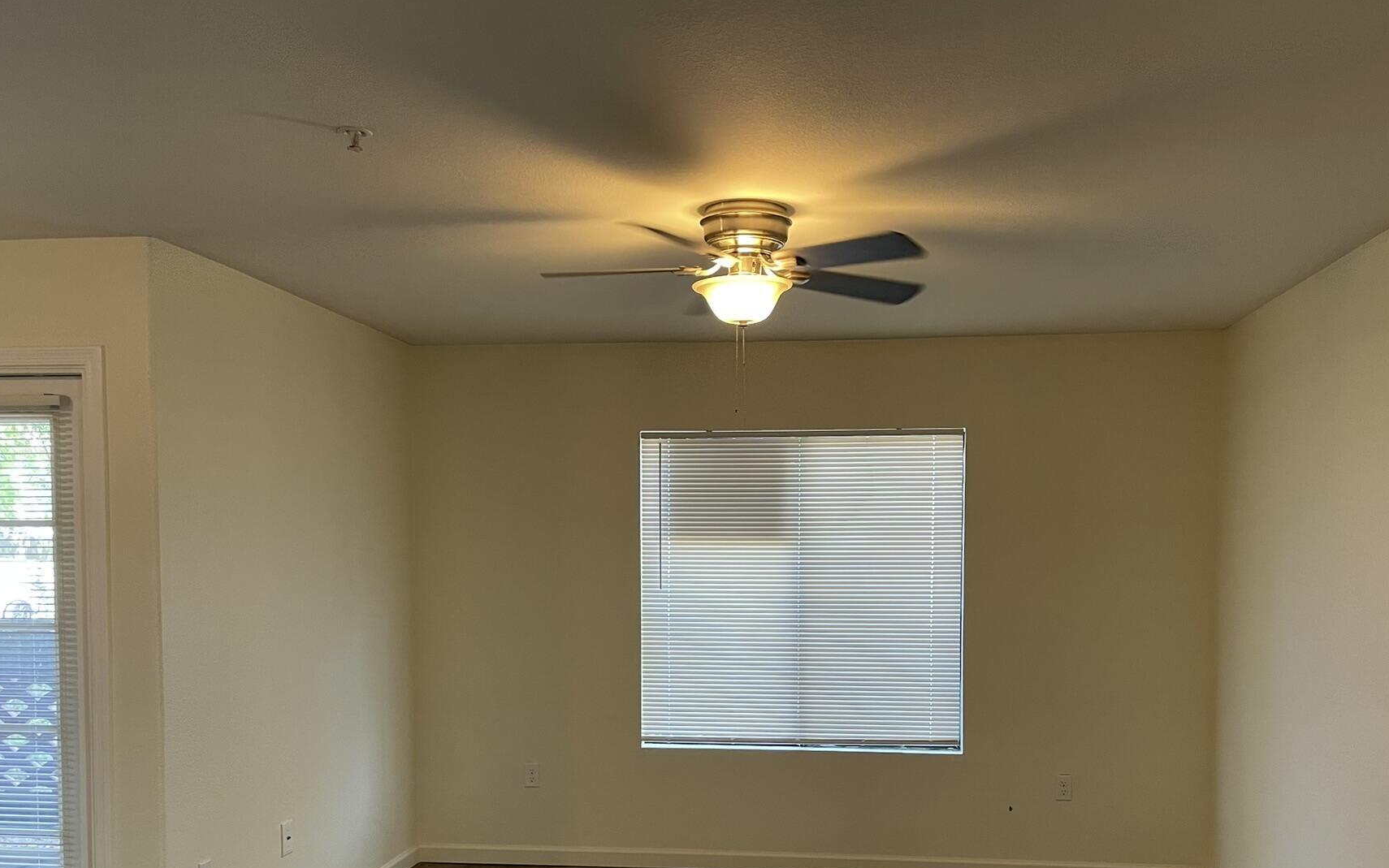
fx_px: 1249
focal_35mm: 33
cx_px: 759
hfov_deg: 58.0
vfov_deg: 37.7
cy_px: 607
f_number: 1.6
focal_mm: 4.2
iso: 100
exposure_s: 1/60
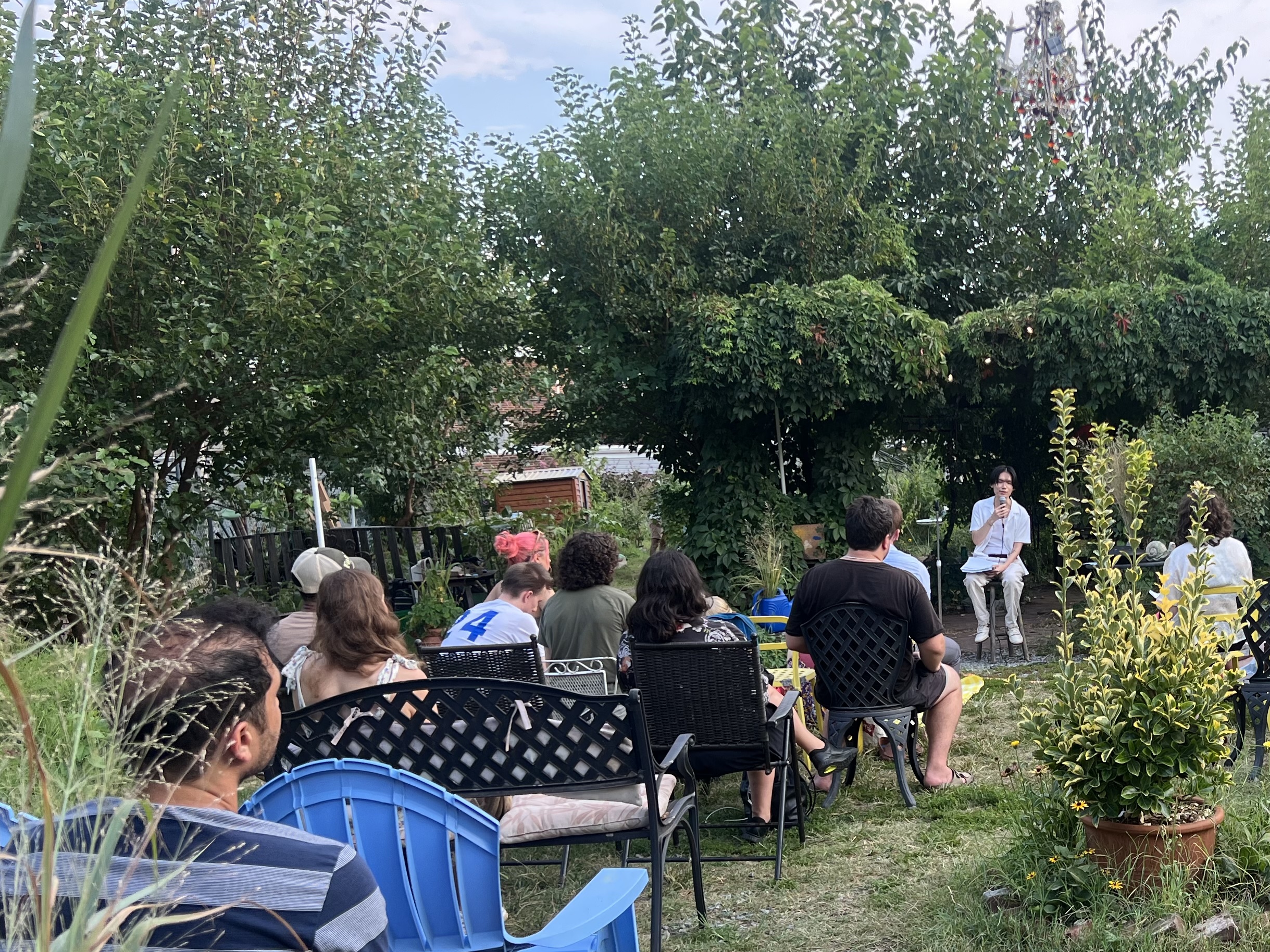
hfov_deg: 41.8
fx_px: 1577
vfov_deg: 33.4
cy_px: 611
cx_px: 1025
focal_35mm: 43
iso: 40
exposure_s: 1/204
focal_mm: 5.7
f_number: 1.5
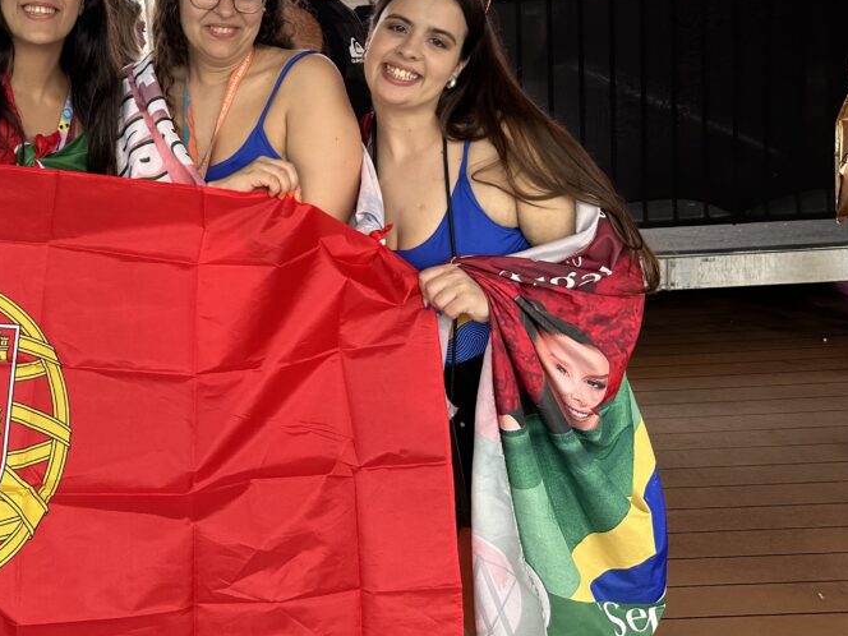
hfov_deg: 48.0
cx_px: 199
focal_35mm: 37
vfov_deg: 37.8
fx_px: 906
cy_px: 167
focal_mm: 6.86
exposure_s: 1/110
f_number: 1.78
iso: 250
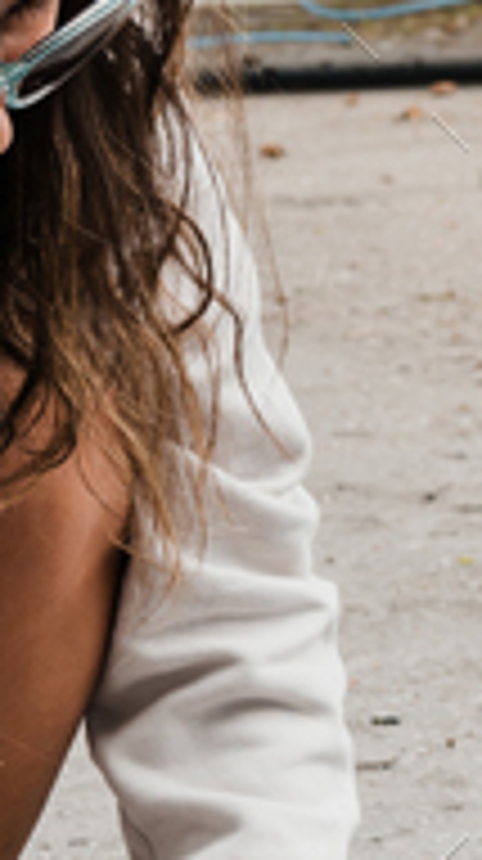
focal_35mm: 170
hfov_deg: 7.1
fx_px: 3875
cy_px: 455
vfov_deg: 12.7
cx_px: 113
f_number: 6.3
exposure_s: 1/60
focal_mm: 35
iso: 100
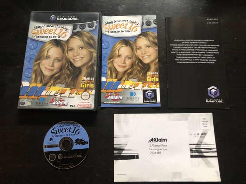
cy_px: 92
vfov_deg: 49.7
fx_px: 199
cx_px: 123
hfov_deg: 63.4
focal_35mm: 28
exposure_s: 1/5
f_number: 1.8
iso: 80
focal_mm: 4
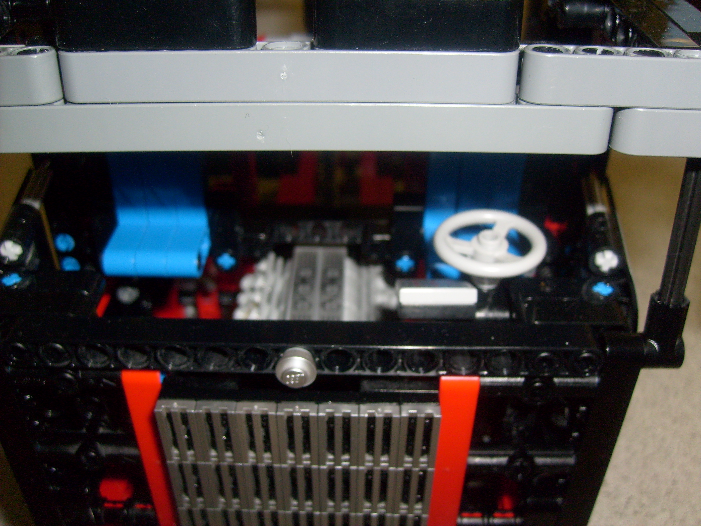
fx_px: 709
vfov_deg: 40.7
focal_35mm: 35
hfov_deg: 52.6
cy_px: 263
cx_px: 350
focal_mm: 5.8
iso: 100
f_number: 2.8
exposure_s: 1/45
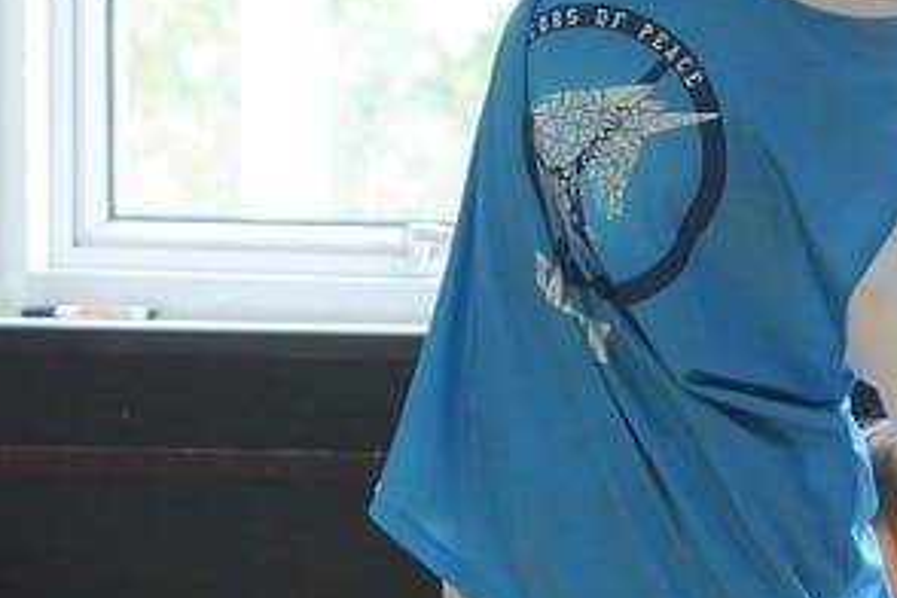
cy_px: 116
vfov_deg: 4.9
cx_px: 302
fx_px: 6951
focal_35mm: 279
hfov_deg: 7.4
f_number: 5.6
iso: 800
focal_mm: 82
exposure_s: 1/100
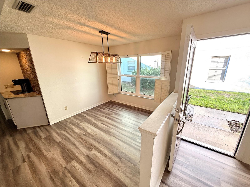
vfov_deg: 85.7
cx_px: 125
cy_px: 94
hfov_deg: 102.1
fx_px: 101
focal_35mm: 14
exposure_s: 1/120
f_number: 2.2
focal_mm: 2.22
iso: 64
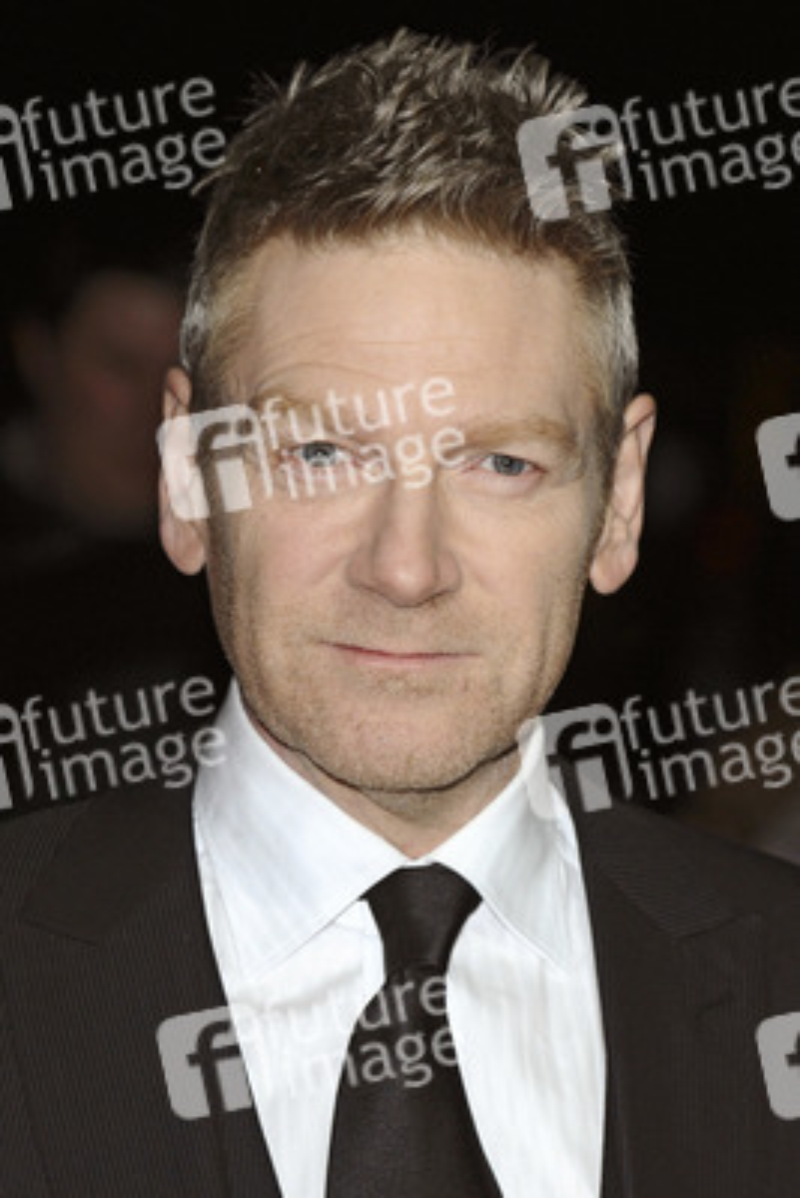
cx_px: 400
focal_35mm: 150
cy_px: 599
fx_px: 4995
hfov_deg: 9.2
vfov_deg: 13.7
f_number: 4.5
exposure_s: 1/250
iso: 640
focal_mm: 100
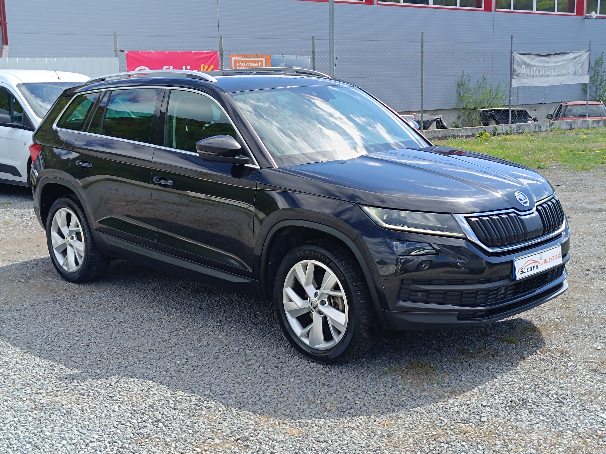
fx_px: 420
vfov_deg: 56.8
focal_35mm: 24
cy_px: 227
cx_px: 303
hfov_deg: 71.6
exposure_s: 1/441
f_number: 1.88
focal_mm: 5.59
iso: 51
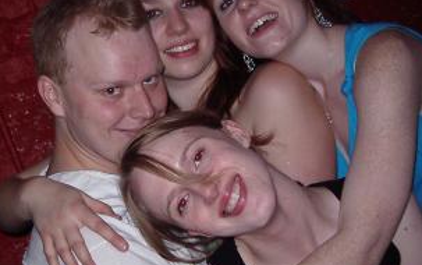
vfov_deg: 19.2
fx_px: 783
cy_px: 128
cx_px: 123
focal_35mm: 68
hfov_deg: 29.8
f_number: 2.6
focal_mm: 5.8
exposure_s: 1/60
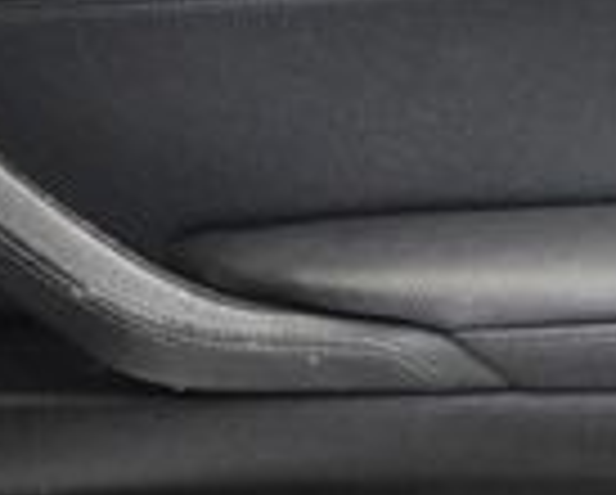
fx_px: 2885
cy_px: 414
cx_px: 328
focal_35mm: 158
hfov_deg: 12.2
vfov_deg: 9.8
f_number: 3.5
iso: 3200
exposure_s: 1/60
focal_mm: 18
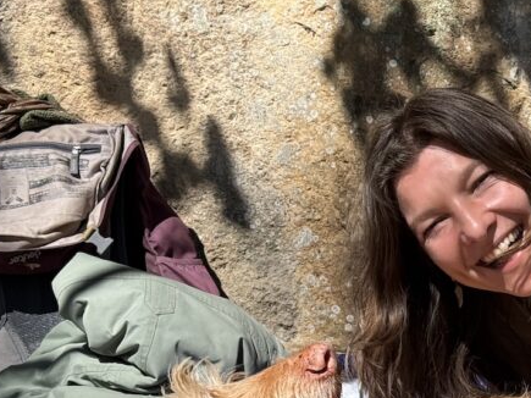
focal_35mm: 113
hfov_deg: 16.8
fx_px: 1733
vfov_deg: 13.0
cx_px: 608
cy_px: 383
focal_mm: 6.76
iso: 64
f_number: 1.78
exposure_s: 1/1838
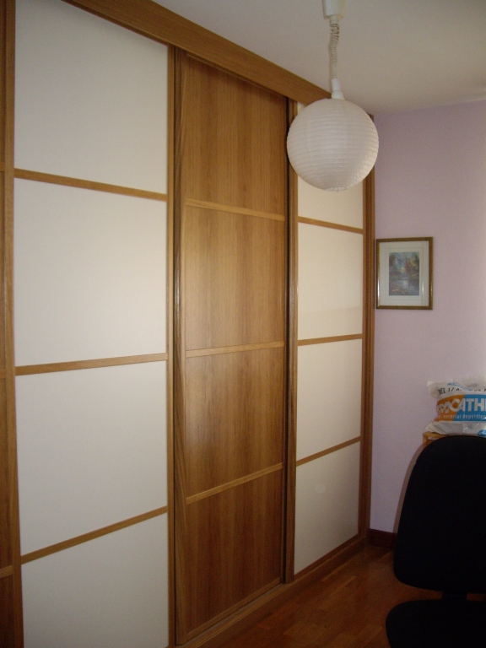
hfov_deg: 37.7
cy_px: 324
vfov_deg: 49.0
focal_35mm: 38
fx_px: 711
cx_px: 243
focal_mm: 6.2
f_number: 2.7
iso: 200
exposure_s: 1/40
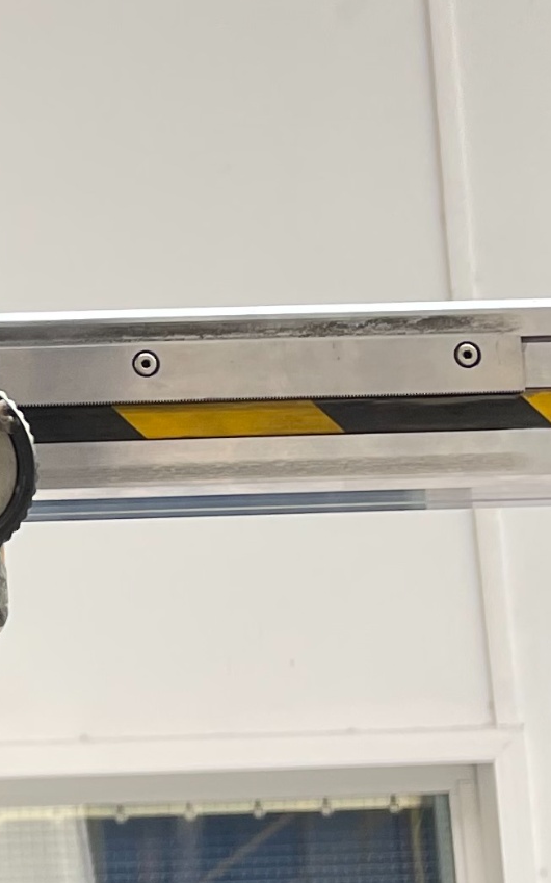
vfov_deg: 19.6
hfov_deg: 11.1
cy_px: 589
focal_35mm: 106
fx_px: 2549
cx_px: -592
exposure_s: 1/121
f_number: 1.6
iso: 100
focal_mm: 5.1
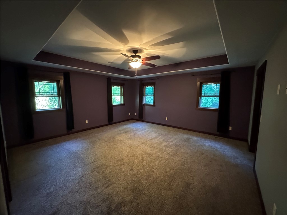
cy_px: 108
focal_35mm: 14
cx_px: 144
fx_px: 116
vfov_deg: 85.7
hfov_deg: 102.1
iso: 1600
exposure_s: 1/40
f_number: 2.2
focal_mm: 2.22
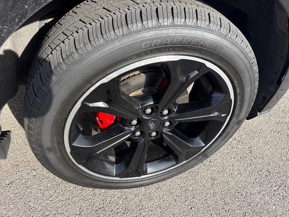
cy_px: 108
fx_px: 217
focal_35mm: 26
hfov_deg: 67.3
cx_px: 144
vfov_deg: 53.1
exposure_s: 1/1048
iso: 64
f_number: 1.6
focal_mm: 5.96
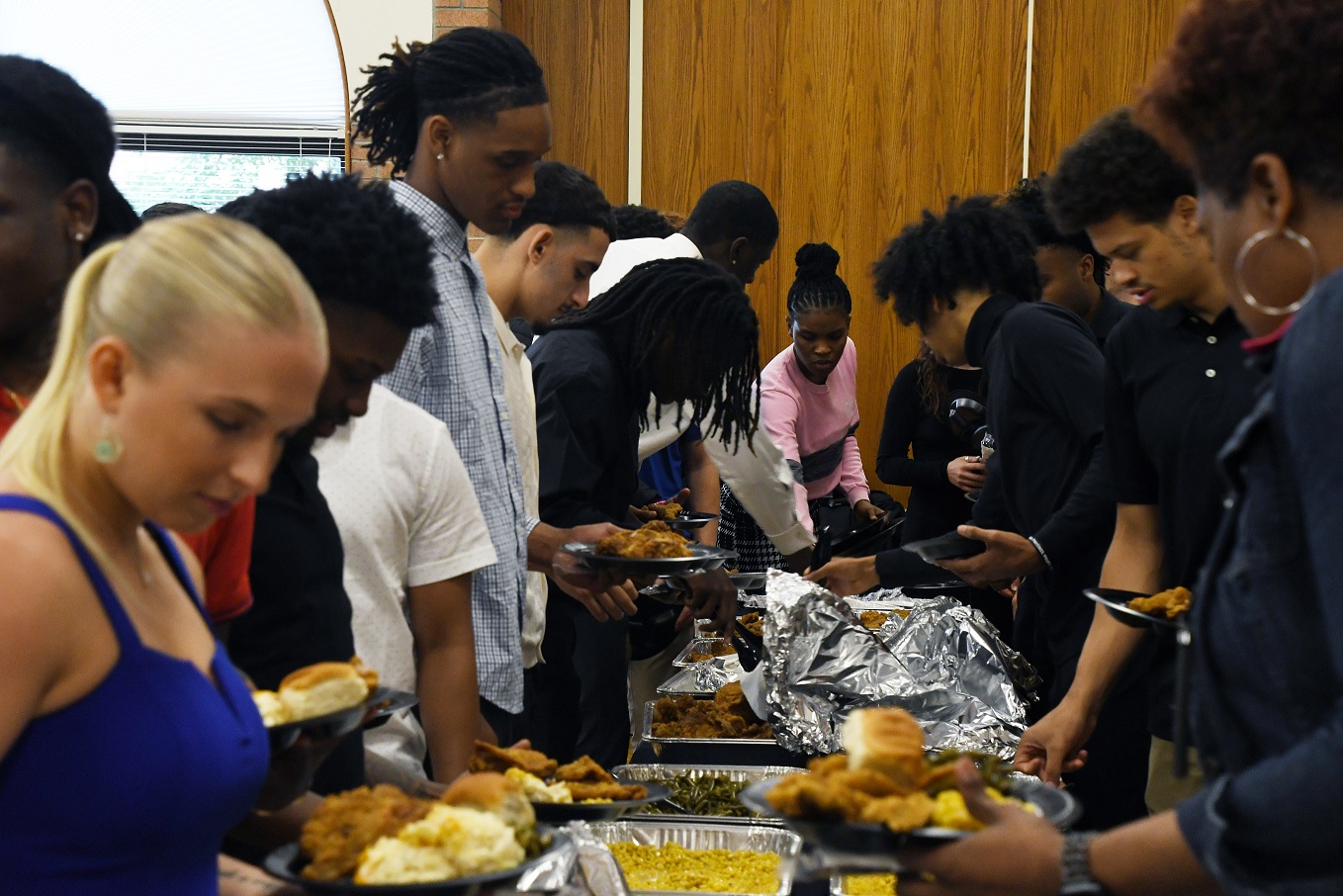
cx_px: 672
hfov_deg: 26.0
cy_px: 448
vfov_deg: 17.5
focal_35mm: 78
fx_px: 2910
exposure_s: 1/60
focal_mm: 52
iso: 1600
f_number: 6.3
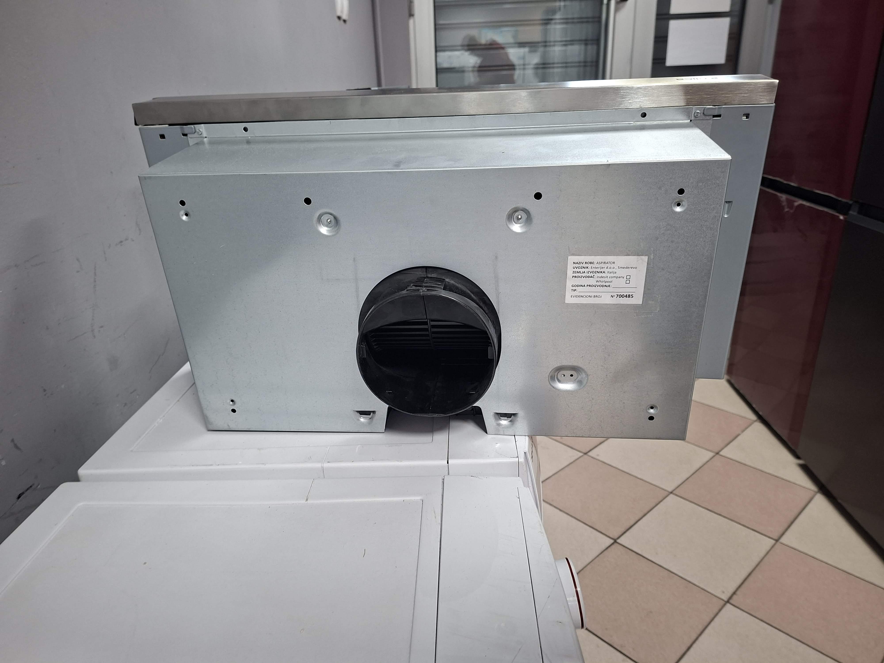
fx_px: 587
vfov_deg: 58.9
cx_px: 442
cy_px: 332
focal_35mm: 23
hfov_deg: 73.9
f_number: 1.8
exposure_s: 1/33
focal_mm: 5.54
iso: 250
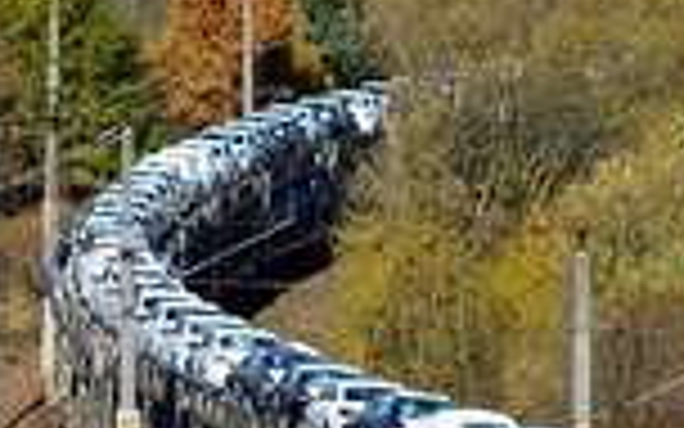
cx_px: 1642
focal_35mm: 602
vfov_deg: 2.2
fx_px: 11222
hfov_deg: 3.4
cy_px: 110
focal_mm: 75
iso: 250
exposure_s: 1/1600
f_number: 5.6
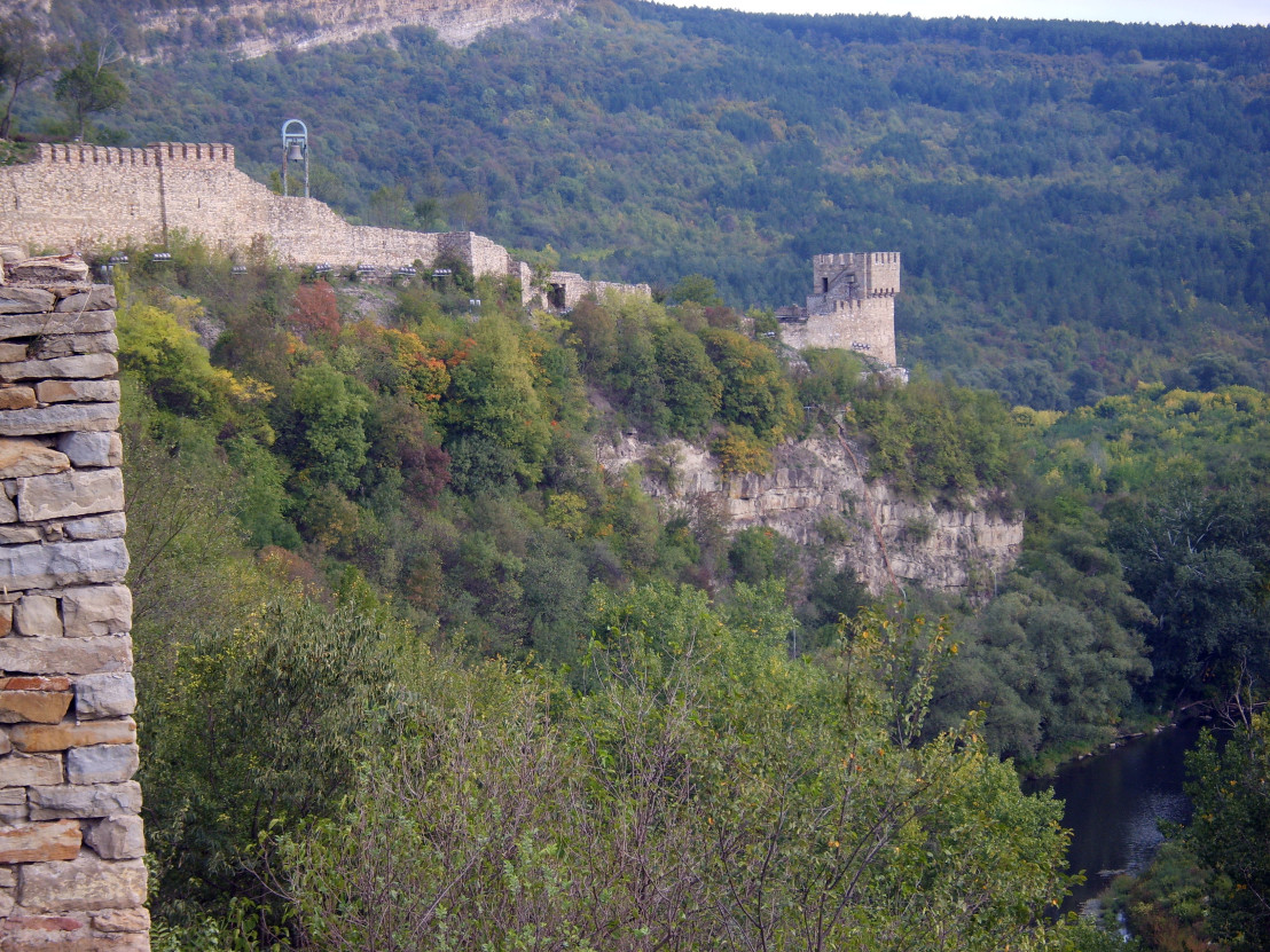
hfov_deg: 21.1
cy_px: 476
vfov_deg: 15.9
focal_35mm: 93
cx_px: 635
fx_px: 3412
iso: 50
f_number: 4.8
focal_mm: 19.3
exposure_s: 1/180
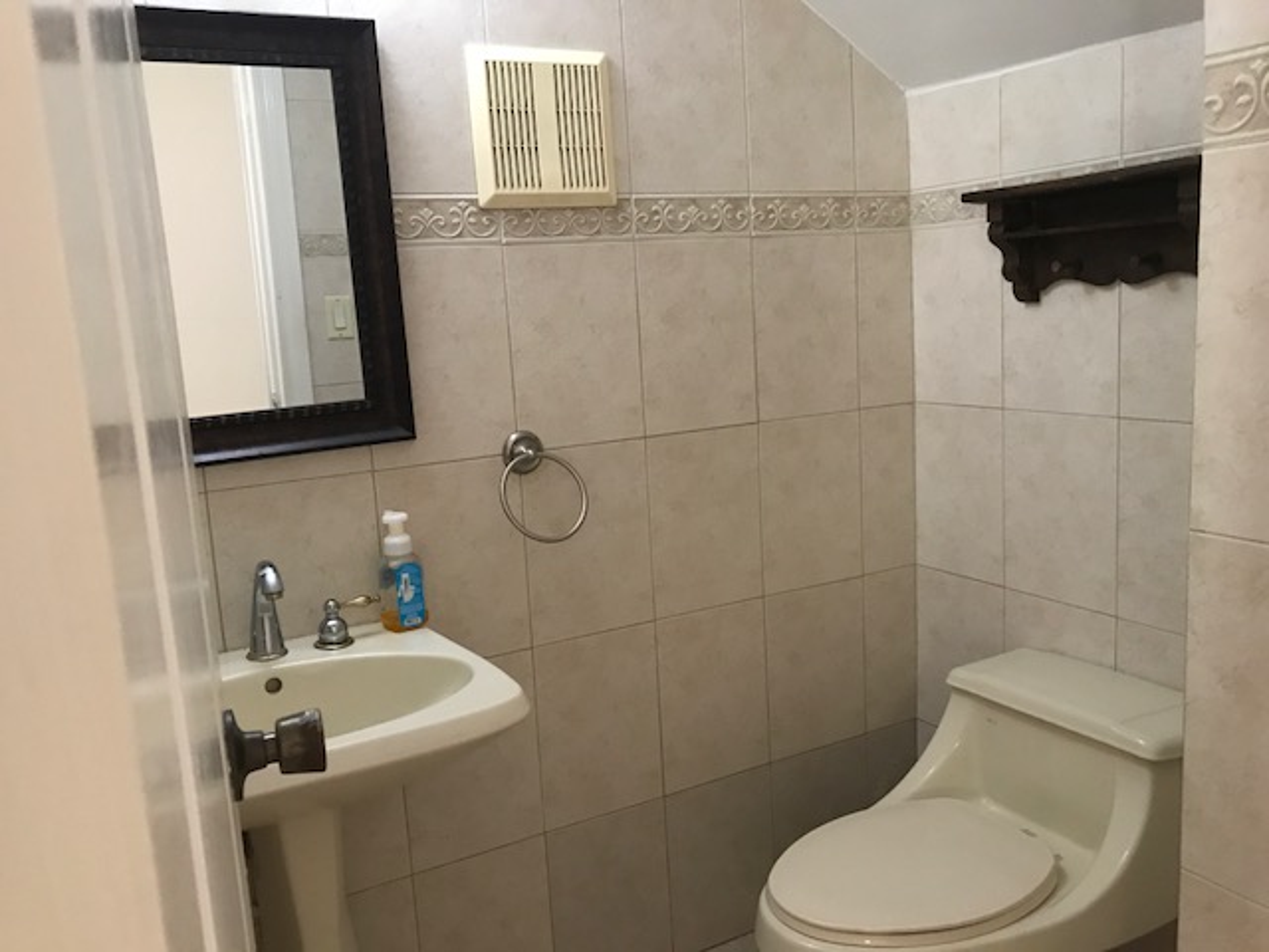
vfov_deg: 49.7
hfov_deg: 63.4
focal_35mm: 28
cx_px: 634
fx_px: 1026
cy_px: 476
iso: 100
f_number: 1.8
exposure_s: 1/9
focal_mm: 3.99
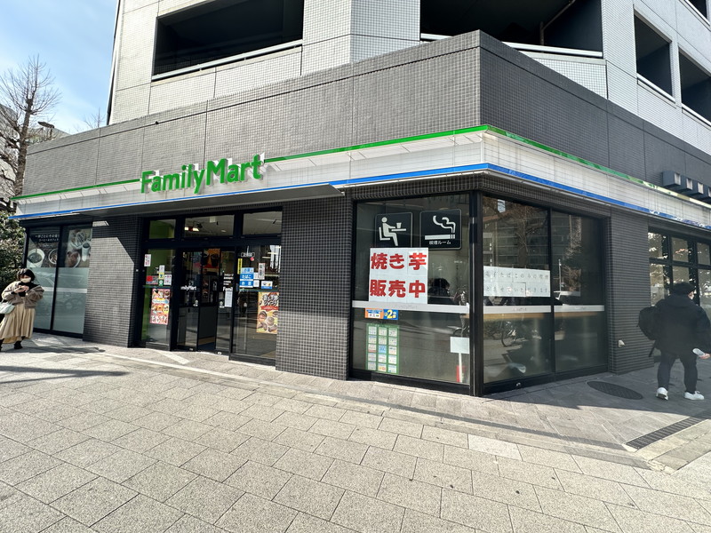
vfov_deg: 85.7
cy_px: 266
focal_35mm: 14
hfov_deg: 102.1
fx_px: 288
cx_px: 356
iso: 40
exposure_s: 1/445
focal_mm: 2.22
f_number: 2.2
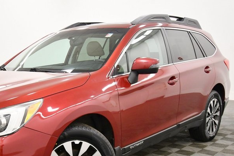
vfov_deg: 27.6
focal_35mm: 48
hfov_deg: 40.1
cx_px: 61
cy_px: 120
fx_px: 312
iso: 1400
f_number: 5.6
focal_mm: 19
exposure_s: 1/125
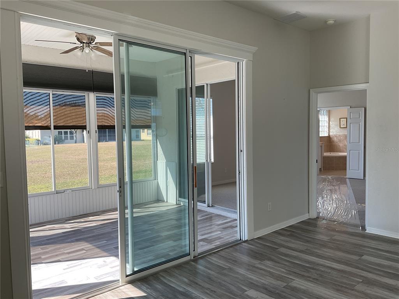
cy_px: 150
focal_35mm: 29
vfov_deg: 48.2
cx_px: 200
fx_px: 334
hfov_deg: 61.7
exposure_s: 1/120
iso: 25
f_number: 1.8
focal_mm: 3
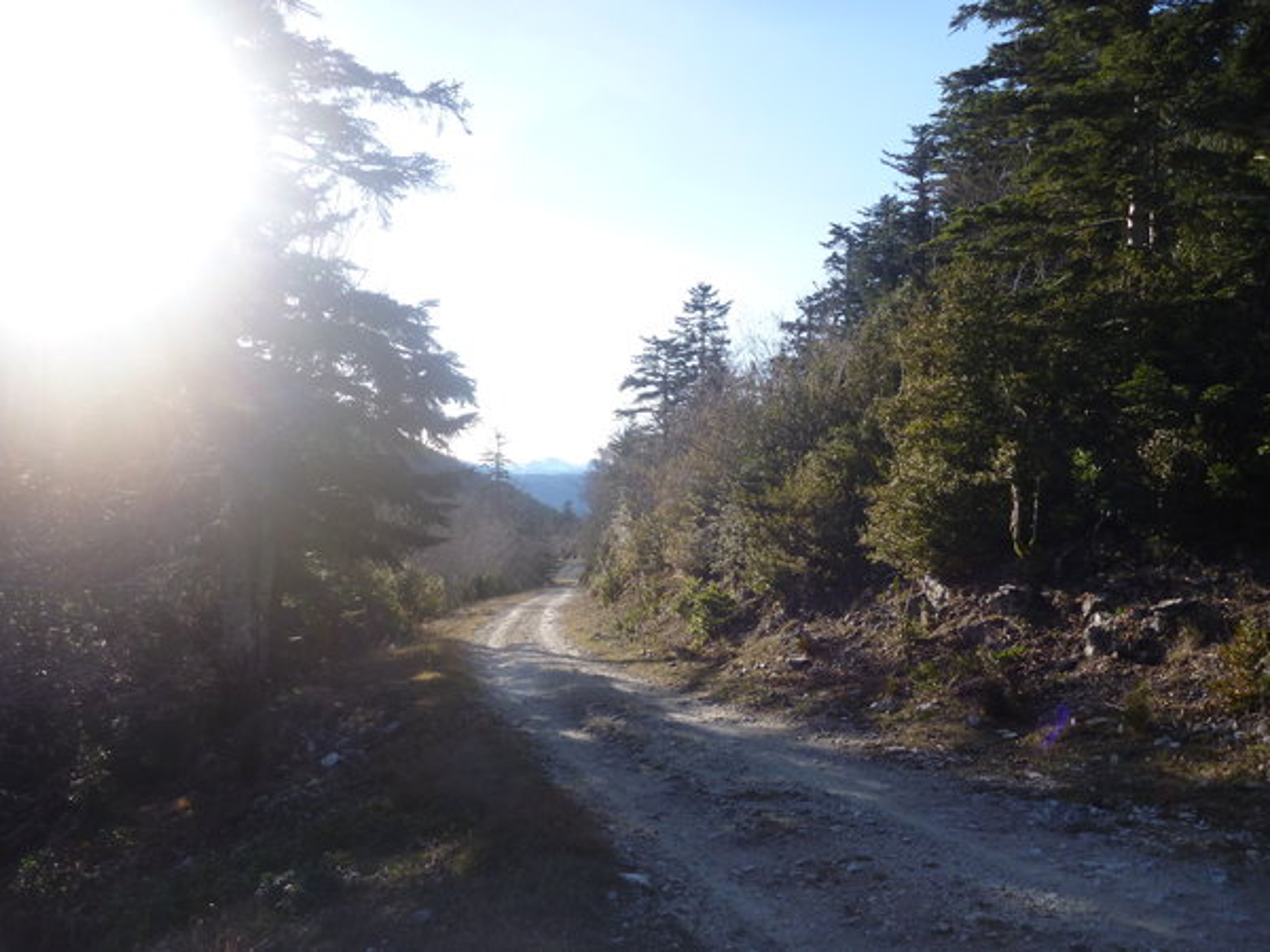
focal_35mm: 28
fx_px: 1027
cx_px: 635
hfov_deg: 63.4
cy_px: 476
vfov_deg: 49.7
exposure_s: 1/500
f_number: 3.3
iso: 125
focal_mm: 4.9
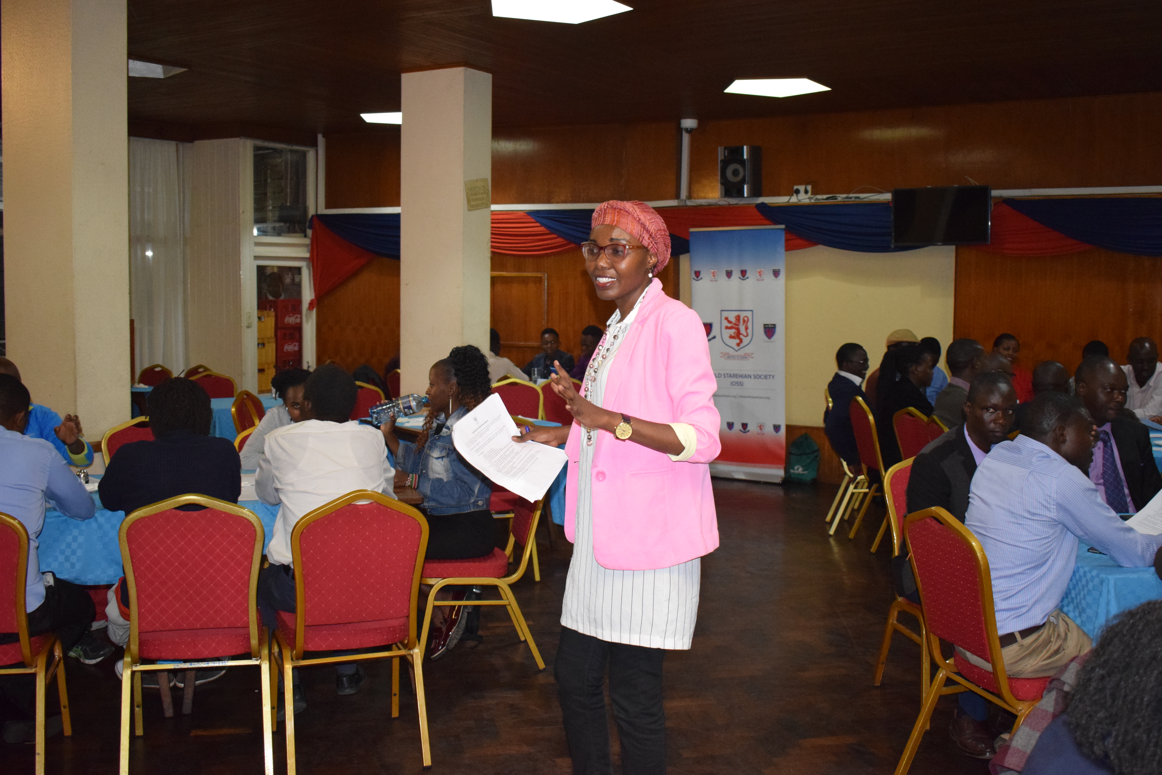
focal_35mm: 36
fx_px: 1162
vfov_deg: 36.9
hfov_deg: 53.1
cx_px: 581
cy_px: 388
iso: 3200
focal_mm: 24
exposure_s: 1/60
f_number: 4
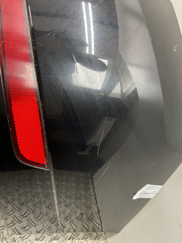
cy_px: 122
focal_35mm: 29
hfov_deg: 48.2
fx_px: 203
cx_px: 91
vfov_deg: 61.7
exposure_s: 1/50
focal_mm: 3
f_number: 1.8
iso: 125
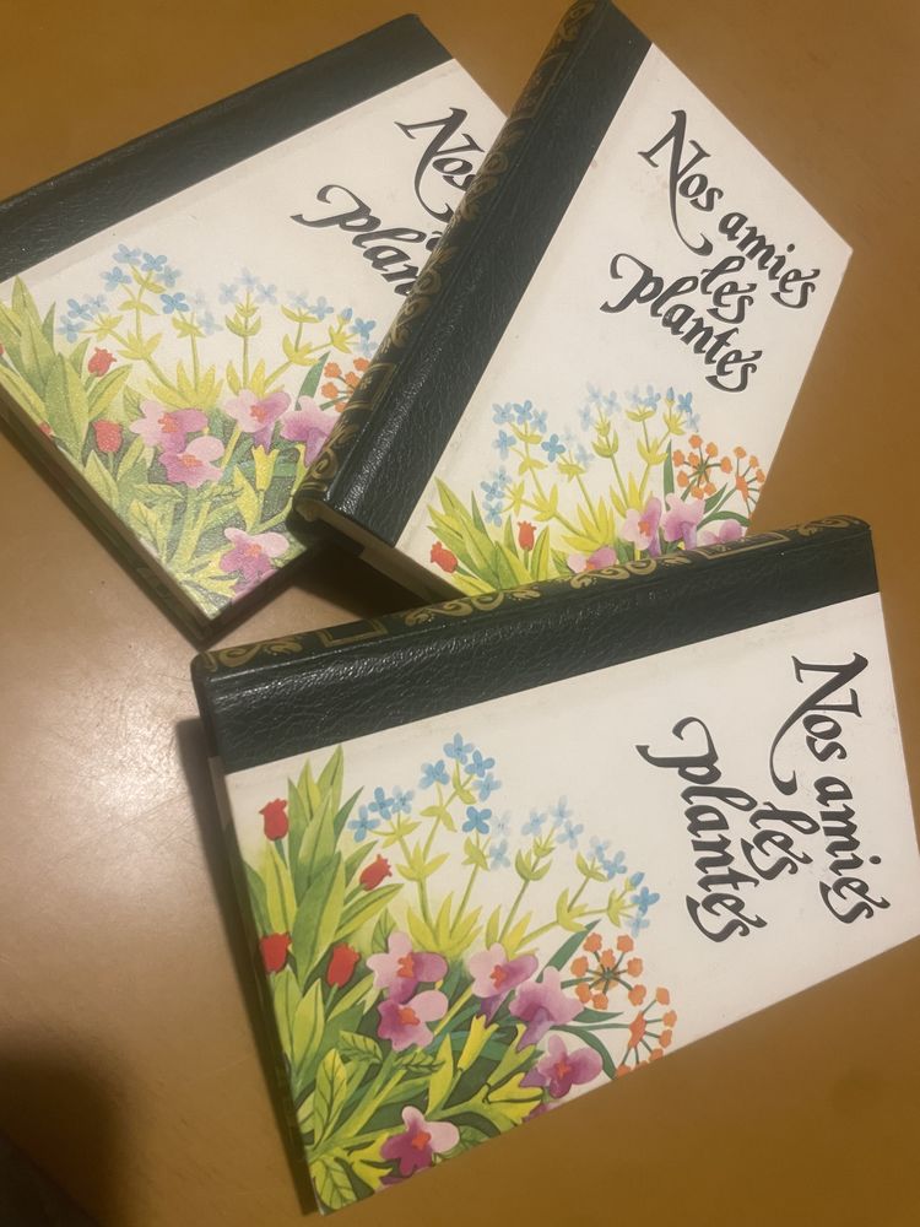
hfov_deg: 53.1
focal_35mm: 26
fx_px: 921
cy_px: 614
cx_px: 460
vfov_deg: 67.3
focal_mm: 4.2
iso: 200
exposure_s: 1/50
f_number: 1.6
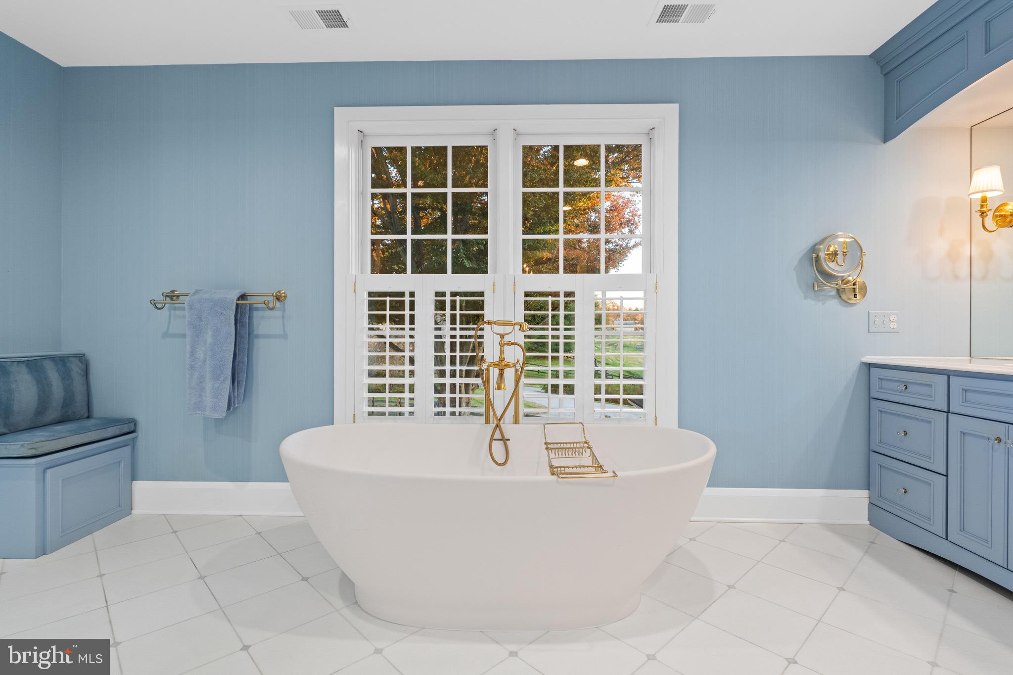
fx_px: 478
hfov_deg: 93.3
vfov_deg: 70.4
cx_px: 506
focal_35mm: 17
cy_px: 338
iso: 800
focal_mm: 17
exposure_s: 1/13
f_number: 6.3
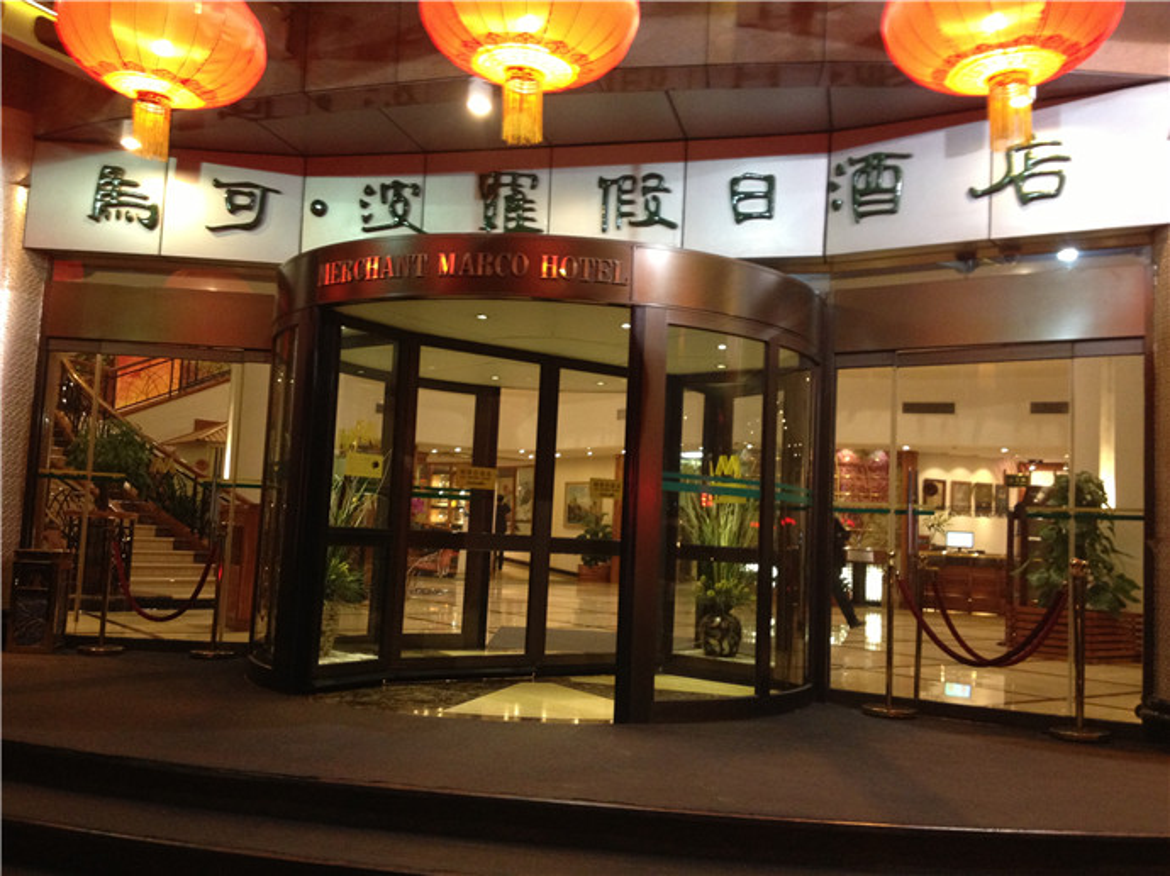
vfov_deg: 40.7
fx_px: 1183
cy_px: 438
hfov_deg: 52.6
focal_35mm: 35
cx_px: 585
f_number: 2.4
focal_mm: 4.28
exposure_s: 1/20
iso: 250
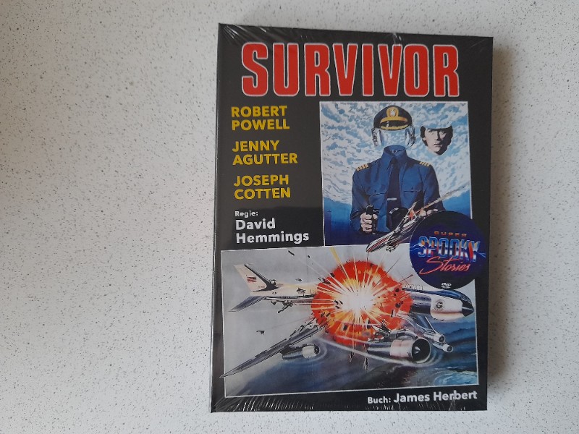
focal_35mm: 25
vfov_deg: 54.9
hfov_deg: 69.4
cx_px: 290
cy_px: 217
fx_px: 418
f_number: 2
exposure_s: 1/50
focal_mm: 4.6
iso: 400
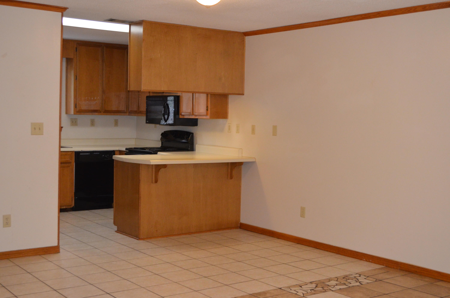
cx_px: 225
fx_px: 599
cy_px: 149
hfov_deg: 41.2
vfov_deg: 28.0
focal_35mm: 48
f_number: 4.8
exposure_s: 1/60
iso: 2200
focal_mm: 32
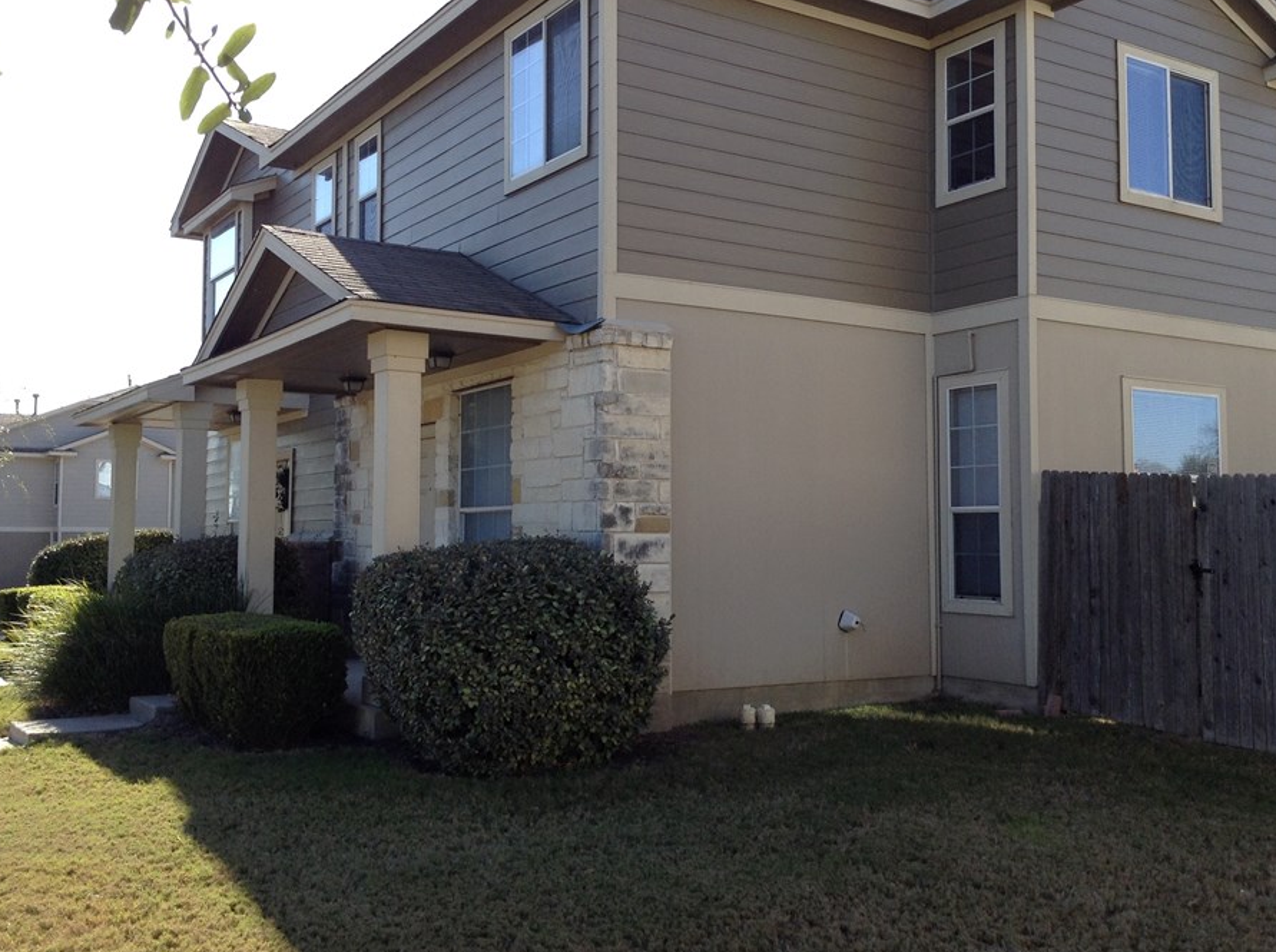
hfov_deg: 49.0
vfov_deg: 37.6
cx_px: 666
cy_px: 434
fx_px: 1398
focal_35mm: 38
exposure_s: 1/432
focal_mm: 3.3
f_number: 2.4
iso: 25
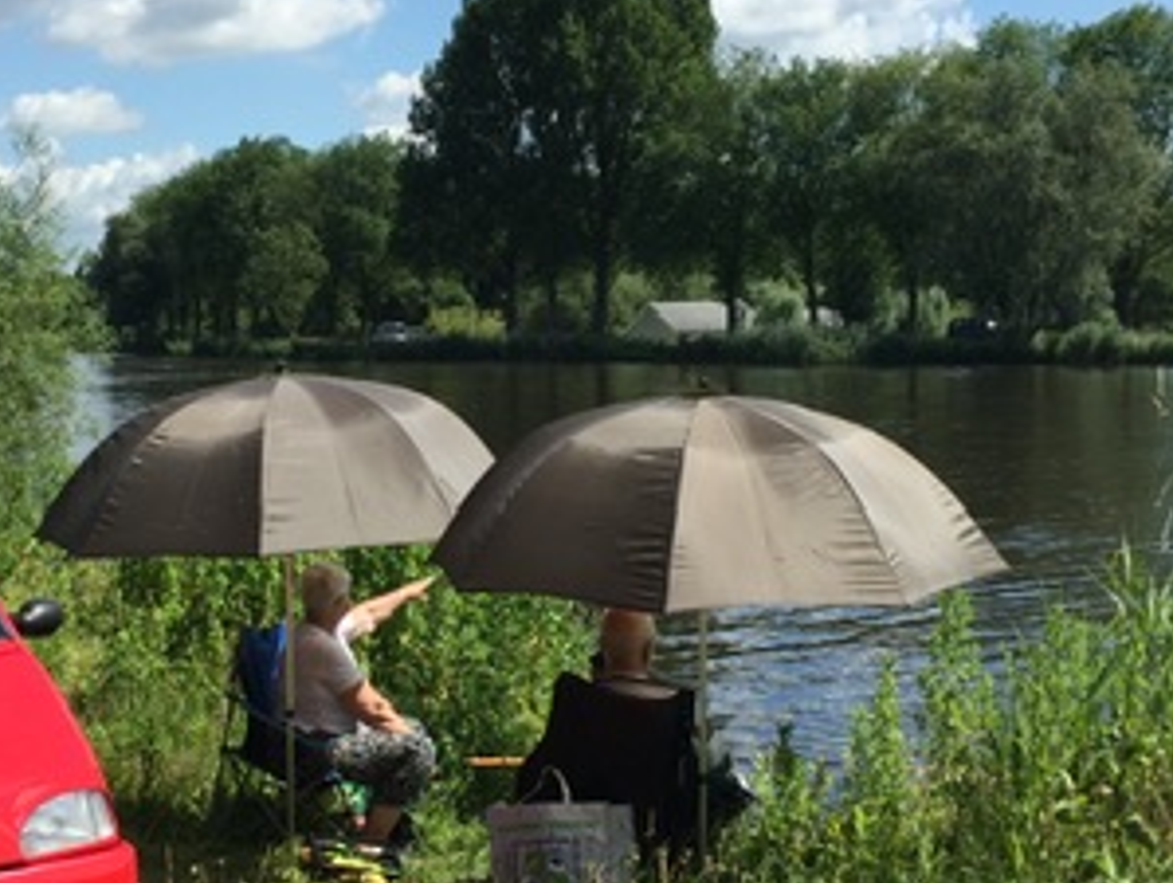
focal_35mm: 62
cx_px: 428
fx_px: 2103
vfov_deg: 23.7
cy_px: 483
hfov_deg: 31.0
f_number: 2.2
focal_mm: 4.15
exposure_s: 1/2083
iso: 32
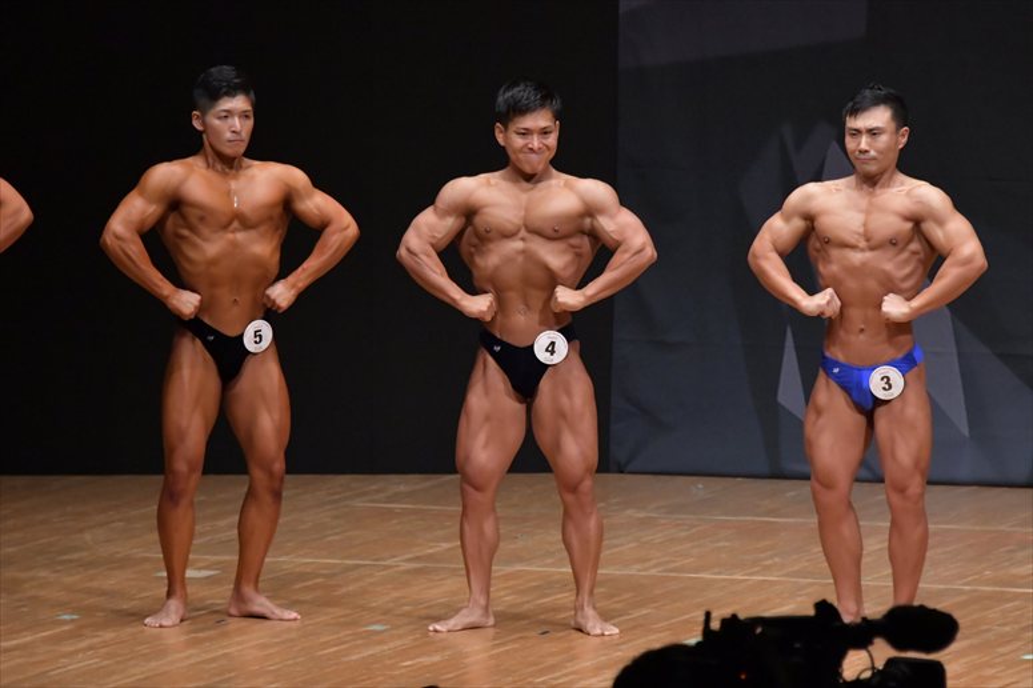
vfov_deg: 4.8
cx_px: 516
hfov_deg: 7.2
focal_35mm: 285
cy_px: 344
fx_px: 8174
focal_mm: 190
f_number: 5.6
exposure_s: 1/400
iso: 6400
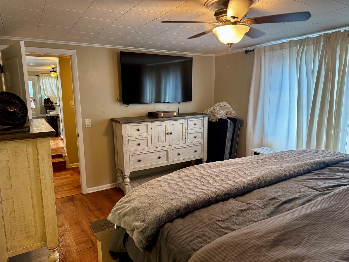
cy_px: 131
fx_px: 242
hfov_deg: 71.6
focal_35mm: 24
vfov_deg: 56.8
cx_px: 174
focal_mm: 6.76
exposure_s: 1/71
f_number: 1.78
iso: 200
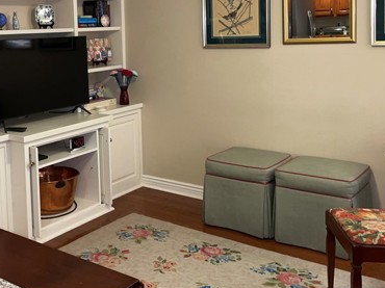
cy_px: 82
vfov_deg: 31.7
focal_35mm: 45
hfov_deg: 41.2
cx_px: 108
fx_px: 500
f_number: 1.6
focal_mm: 4.2
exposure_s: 1/15
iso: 64
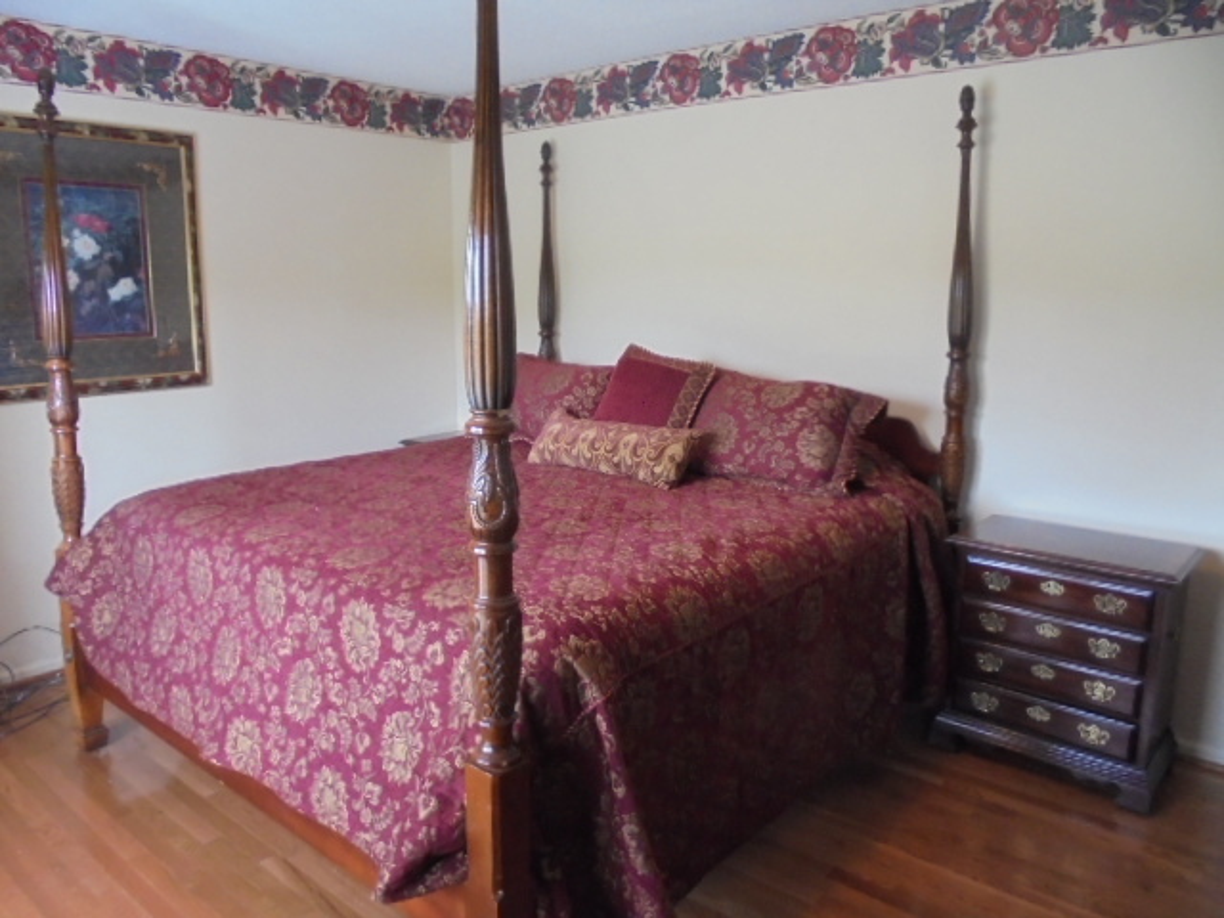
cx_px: 612
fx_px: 919
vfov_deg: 53.1
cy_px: 459
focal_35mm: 26
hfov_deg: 67.3
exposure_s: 1/15
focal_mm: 4.6
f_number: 3.5
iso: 400
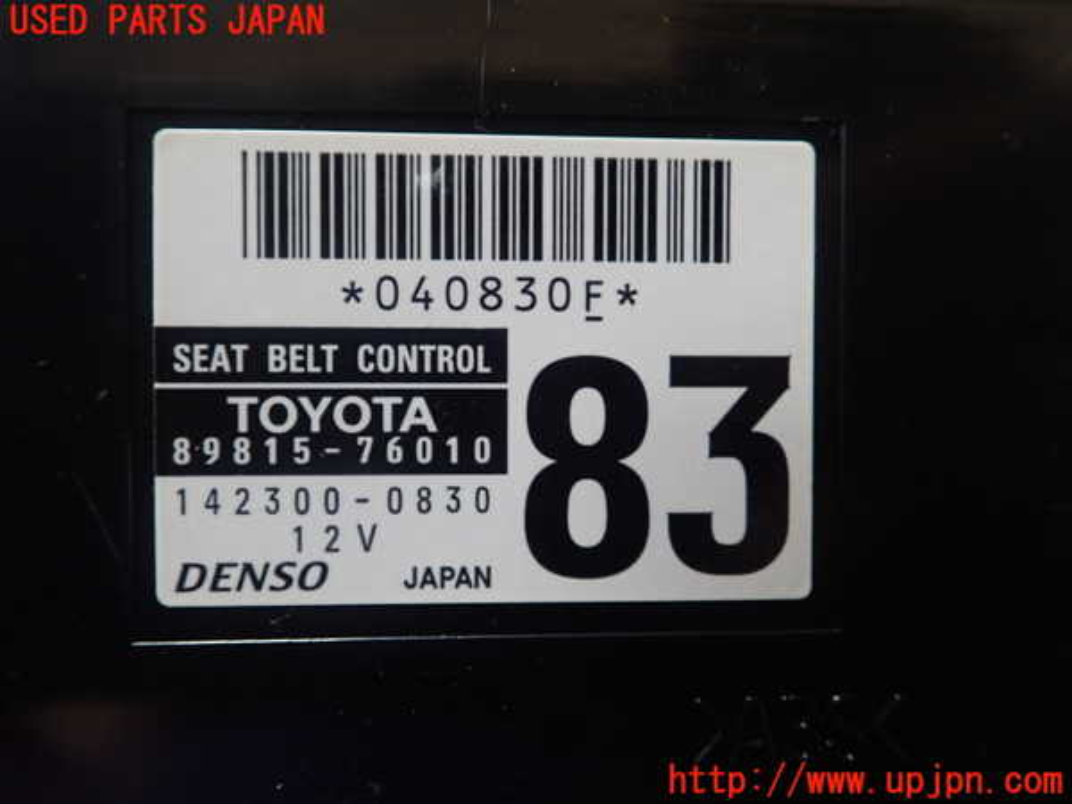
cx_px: 536
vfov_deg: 46.8
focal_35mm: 30
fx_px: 929
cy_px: 402
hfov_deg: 60.0
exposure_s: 1/125
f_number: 2.3
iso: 250
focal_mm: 5.5
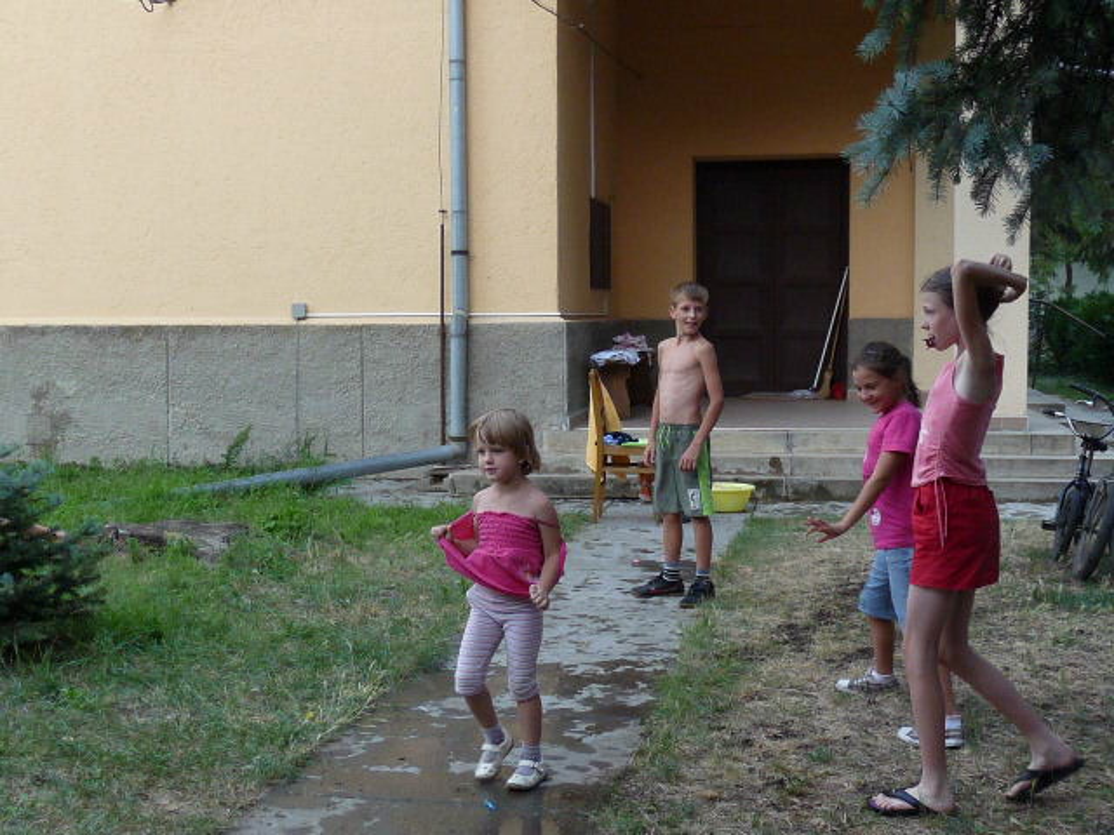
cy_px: 418
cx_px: 557
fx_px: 1609
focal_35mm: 50
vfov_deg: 29.1
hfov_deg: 38.2
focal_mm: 5
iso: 200
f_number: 3.2
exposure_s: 1/200
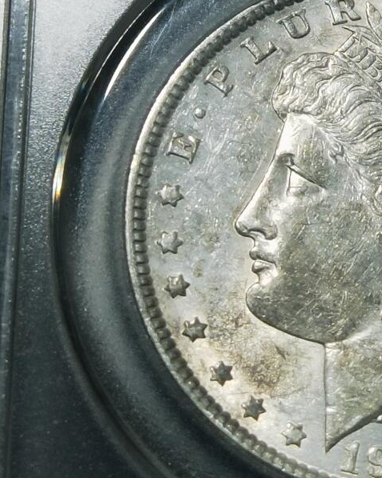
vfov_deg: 12.1
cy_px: 127
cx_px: 398
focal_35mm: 159
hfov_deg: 9.6
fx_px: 2249
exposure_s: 1/113
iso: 50
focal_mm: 6.67
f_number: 1.9
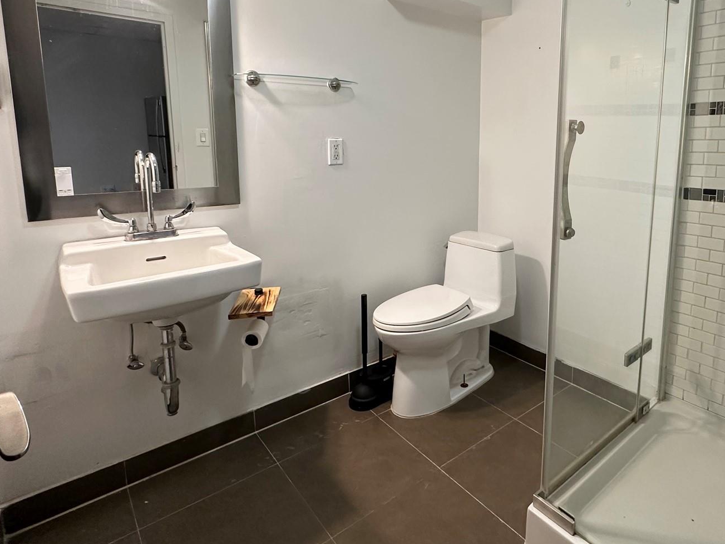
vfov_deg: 60.2
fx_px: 461
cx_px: 468
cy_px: 202
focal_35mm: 22
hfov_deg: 74.6
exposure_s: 1/60
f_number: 2.2
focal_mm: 2.22
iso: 200
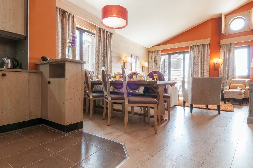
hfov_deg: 90.1
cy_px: 84
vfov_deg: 67.3
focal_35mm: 18
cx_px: 126
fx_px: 126
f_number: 11
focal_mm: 12
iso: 400
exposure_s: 1/2.5
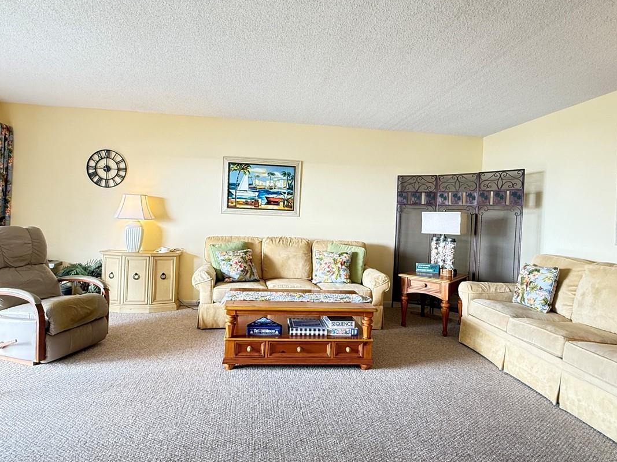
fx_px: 374
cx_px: 296
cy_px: 220
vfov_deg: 63.4
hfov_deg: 79.0
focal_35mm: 21
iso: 320
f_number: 2.2
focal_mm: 2.22
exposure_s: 1/60
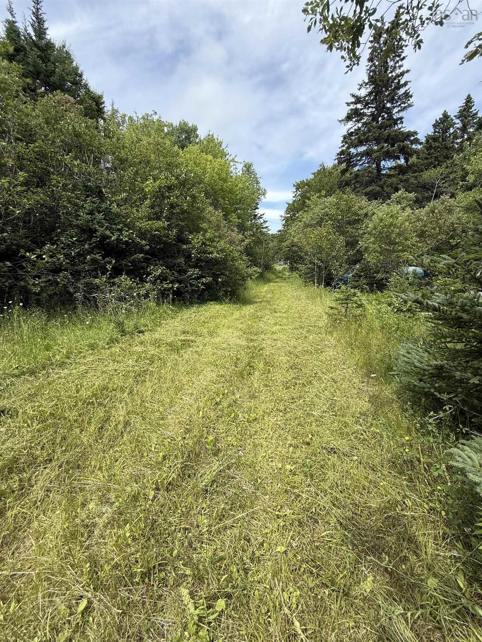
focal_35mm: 14
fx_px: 260
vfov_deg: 102.1
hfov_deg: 85.7
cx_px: 241
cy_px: 321
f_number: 2.2
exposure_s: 1/888
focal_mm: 2.22
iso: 64
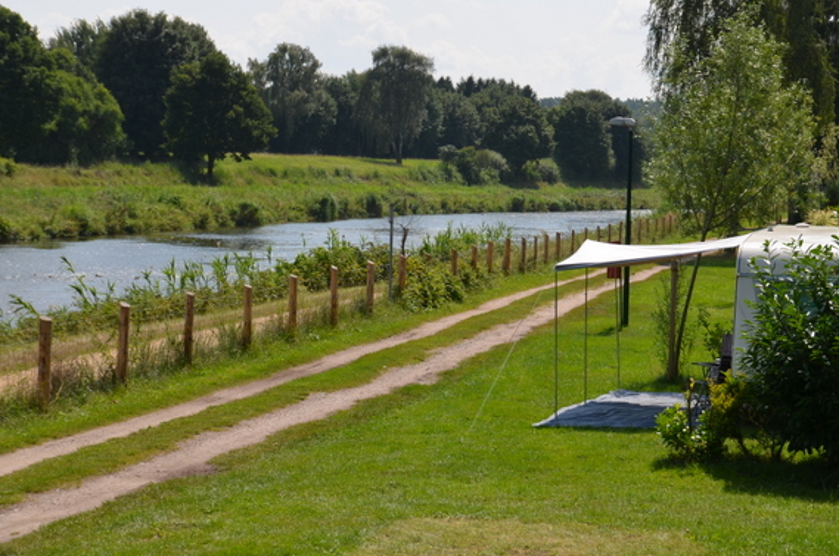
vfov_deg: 14.0
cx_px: 551
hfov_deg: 21.0
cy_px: 190
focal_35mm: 97
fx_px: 2256
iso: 100
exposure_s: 1/320
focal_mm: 46
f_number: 9
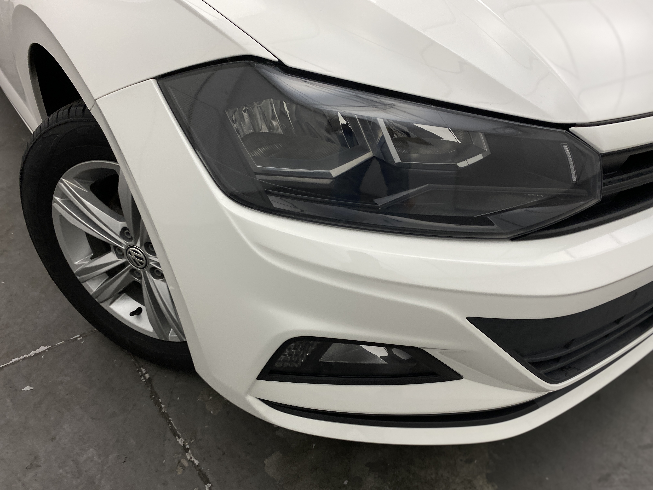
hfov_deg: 67.3
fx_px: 490
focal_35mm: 26
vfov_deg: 53.1
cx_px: 326
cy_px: 245
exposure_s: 1/120
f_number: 1.8
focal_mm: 4.25
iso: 50
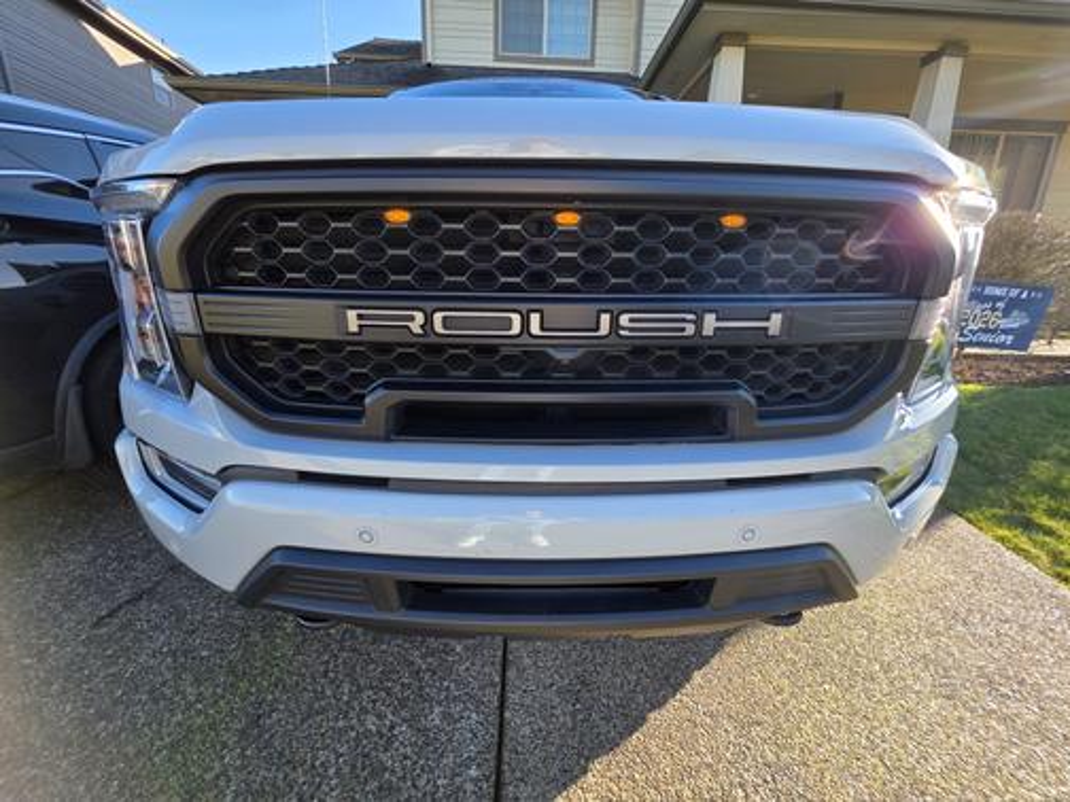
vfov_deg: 89.9
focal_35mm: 13
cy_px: 401
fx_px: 402
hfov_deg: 106.2
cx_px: 535
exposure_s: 1/719
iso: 80
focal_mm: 2.2
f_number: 1.9
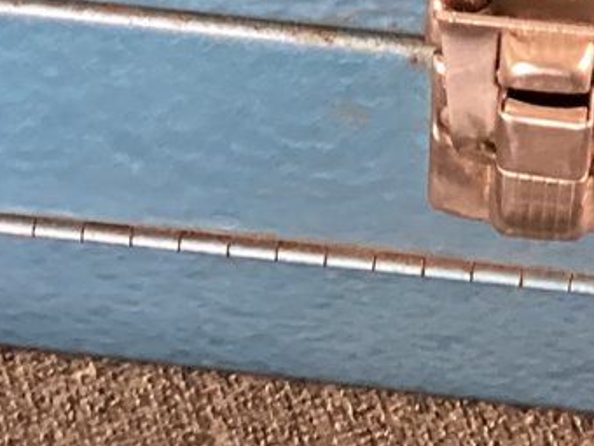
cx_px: 499
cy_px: -321
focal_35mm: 138
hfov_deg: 14.2
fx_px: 2368
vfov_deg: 10.2
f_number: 2.4
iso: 320
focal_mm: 3.3
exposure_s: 1/60
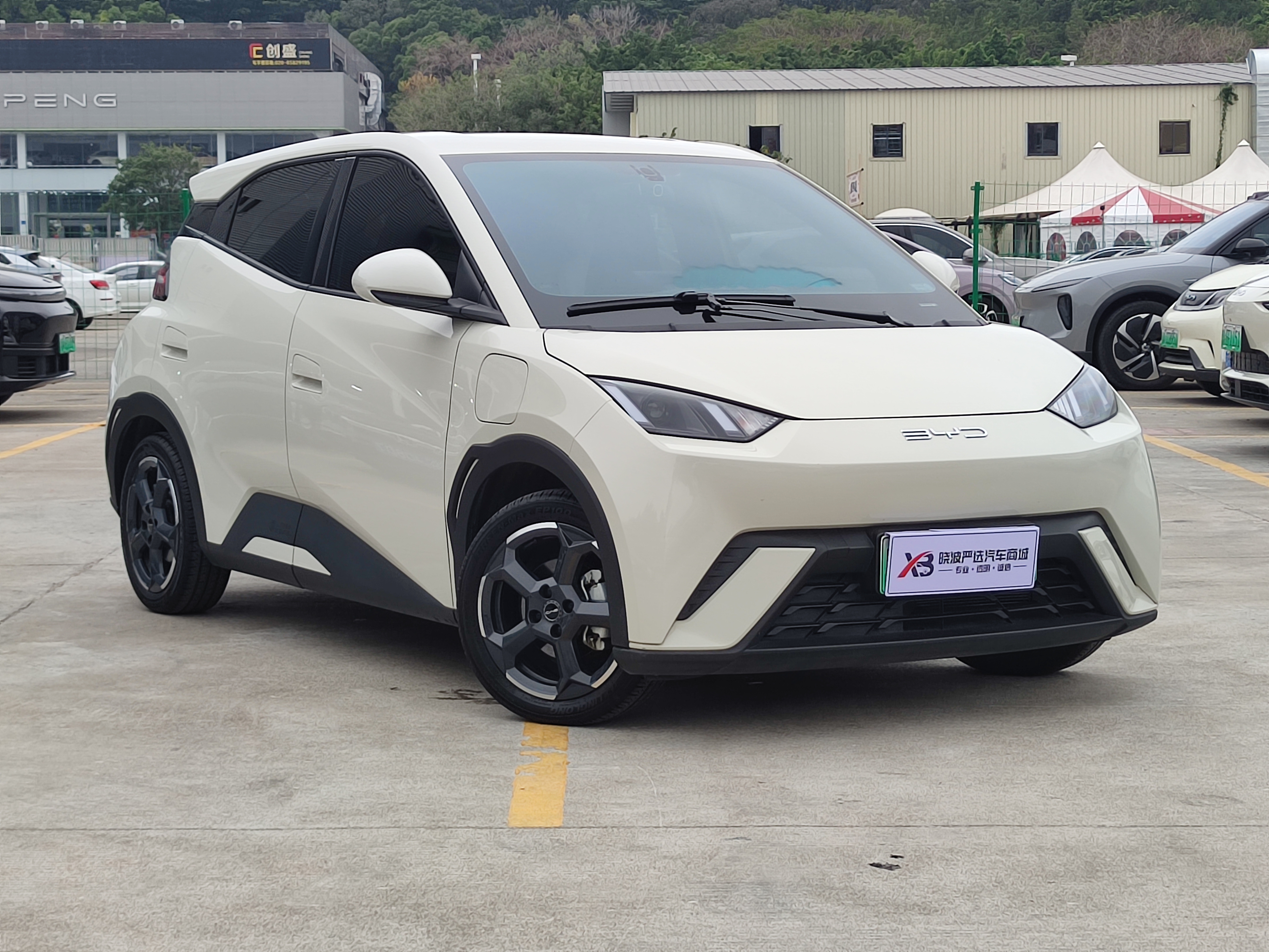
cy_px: 476
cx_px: 634
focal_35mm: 73
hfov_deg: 26.7
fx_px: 2676
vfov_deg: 20.2
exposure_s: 1/734
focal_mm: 6.72
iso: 50
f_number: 1.69
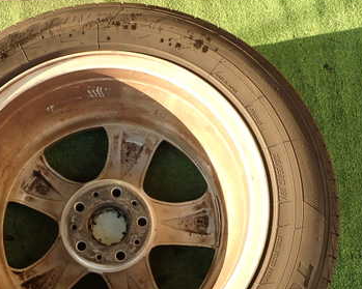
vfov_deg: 34.7
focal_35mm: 42
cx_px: 107
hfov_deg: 42.9
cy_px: 226
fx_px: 450
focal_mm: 4.5
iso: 100
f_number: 2.8
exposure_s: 1/160
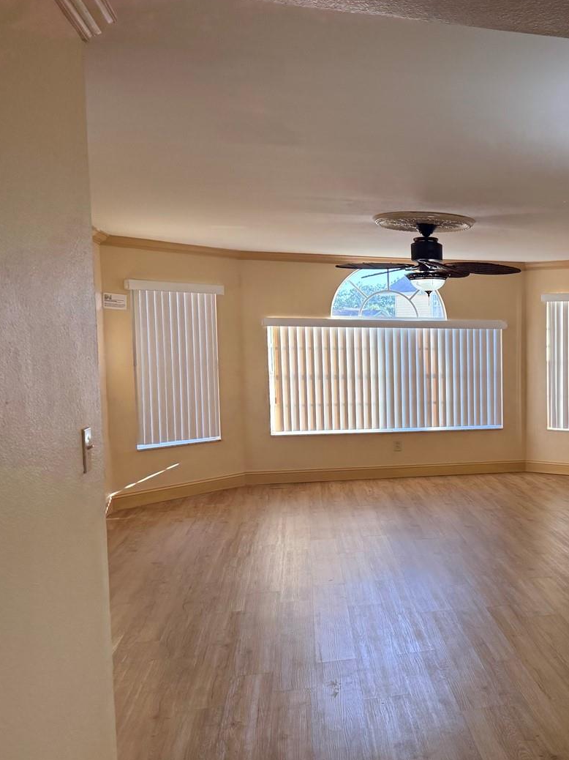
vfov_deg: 50.1
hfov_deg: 35.3
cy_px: 406
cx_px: 557
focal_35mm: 37
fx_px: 811
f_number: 1.78
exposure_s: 1/232
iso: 160
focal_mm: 6.76
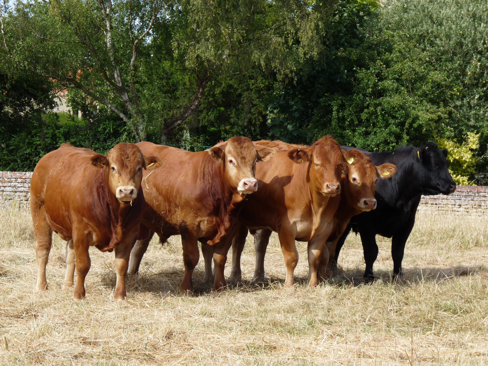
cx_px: 244
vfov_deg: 8.6
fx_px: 2425
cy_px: 183
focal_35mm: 172
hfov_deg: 11.5
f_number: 5
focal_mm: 30.5
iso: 100
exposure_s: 1/250
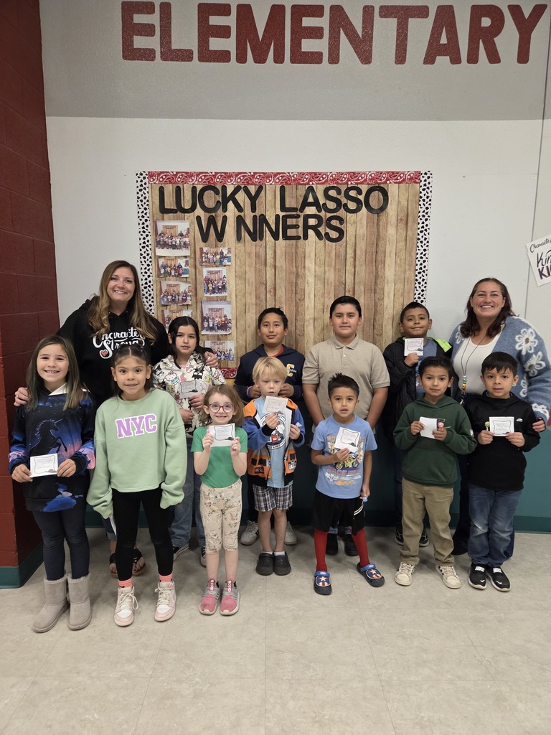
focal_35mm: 23
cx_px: 276
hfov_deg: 58.9
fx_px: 488
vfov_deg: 73.9
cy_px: 368
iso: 640
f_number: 1.8
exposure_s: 1/120
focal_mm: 5.4
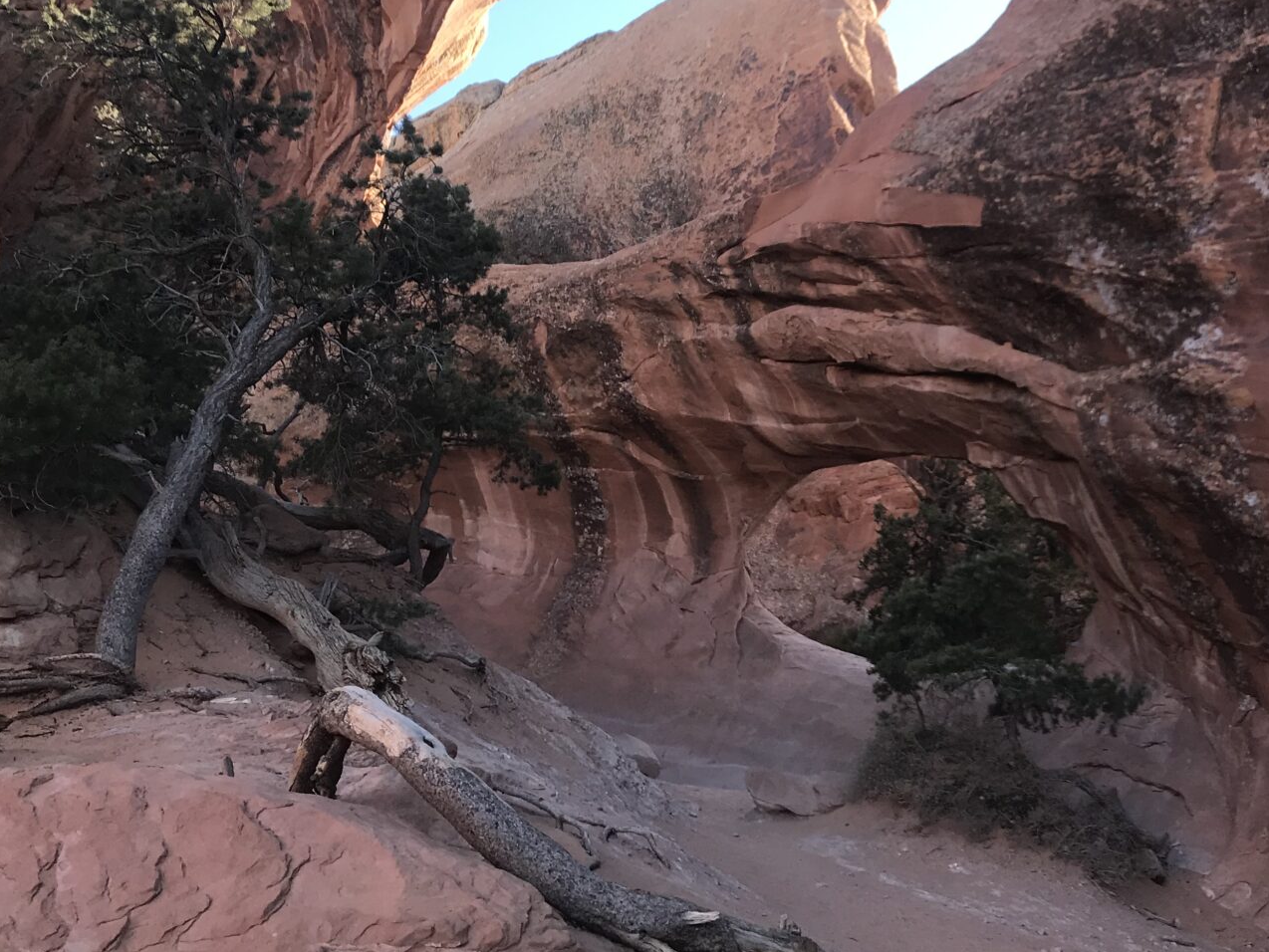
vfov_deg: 32.0
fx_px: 1650
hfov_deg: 41.8
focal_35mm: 45
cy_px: 333
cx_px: 794
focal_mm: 3.99
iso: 20
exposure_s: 1/420
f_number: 1.8
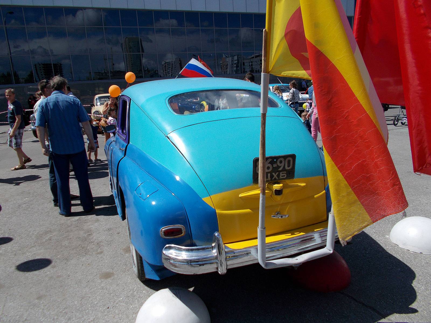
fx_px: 324
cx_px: 216
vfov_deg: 53.1
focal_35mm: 26
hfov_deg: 67.3
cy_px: 162
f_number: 3.2
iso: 80
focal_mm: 4.6
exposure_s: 1/1600
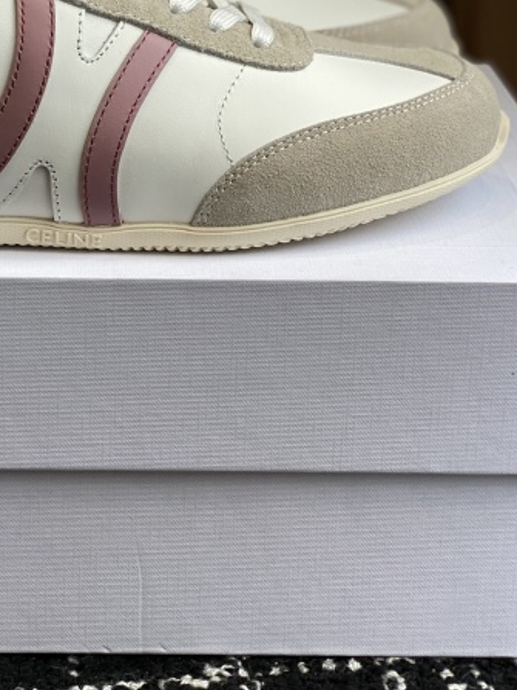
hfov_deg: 15.8
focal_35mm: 93
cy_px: 83
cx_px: 99
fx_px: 1853
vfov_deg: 20.7
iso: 20
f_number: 2
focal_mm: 6
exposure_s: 1/145
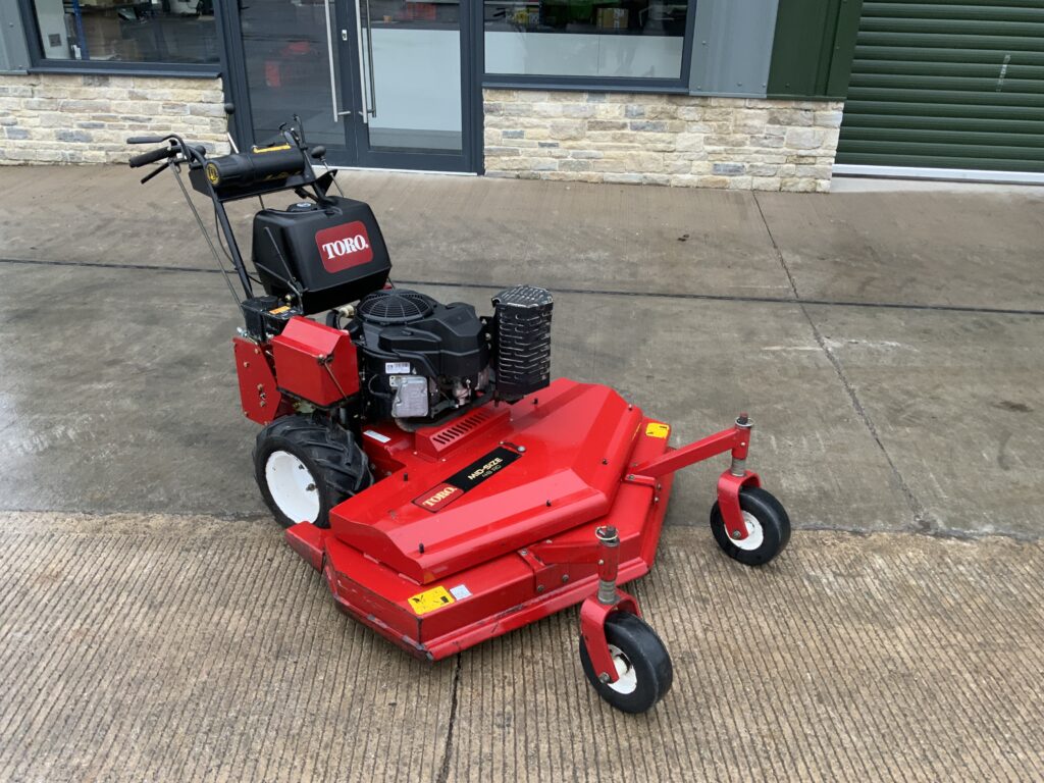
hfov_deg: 61.7
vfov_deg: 48.2
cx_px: 522
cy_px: 392
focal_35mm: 29
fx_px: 875
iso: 64
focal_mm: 3
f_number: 1.8
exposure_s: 1/100
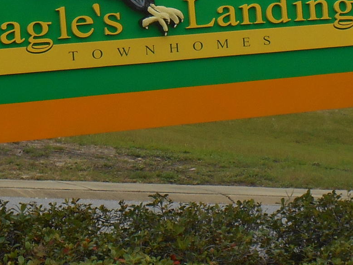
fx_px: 1612
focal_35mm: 158
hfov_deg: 12.5
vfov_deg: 9.2
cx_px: 111
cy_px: -134
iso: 80
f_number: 3.9
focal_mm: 7.2
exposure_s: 1/640
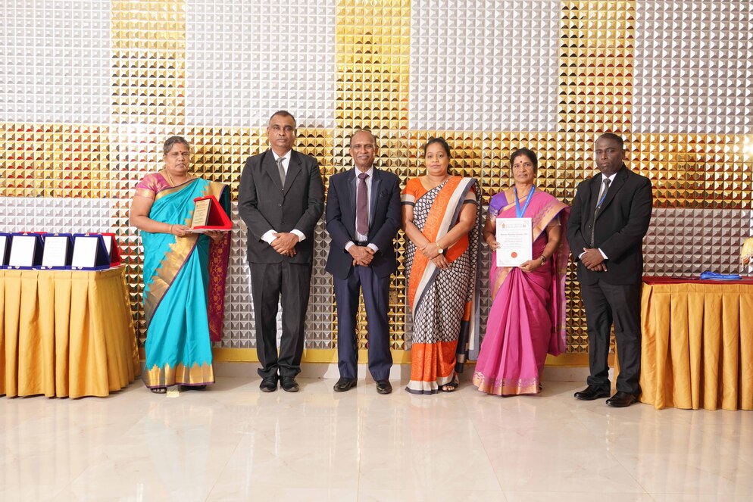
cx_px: 376
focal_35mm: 40
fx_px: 837
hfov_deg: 48.5
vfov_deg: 33.4
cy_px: 251
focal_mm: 40
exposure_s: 1/250
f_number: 4
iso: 800
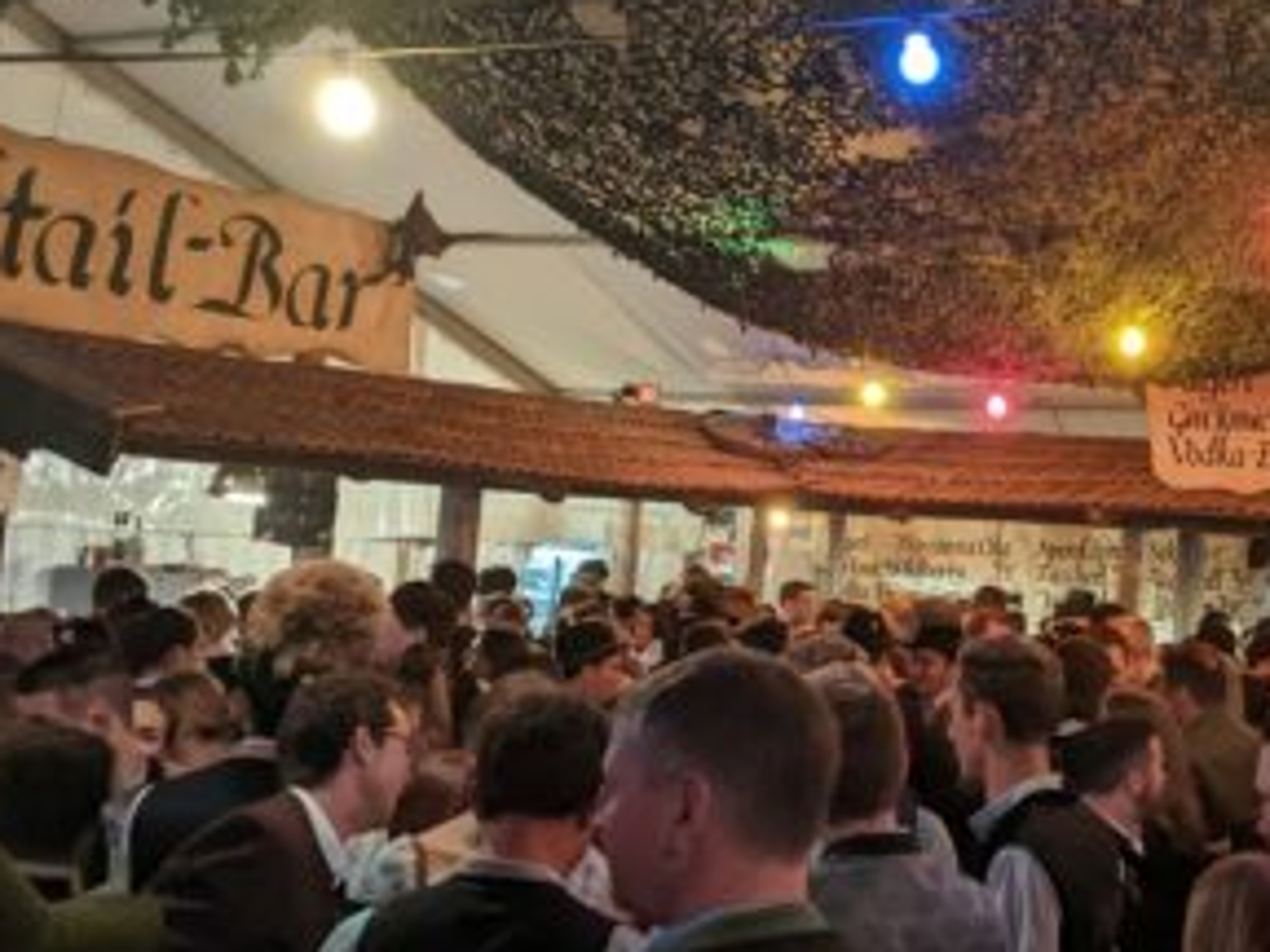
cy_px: 502
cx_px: 981
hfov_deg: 37.1
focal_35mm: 50
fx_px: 1834
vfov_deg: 29.1
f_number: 1.8
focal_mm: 4.44
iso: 732
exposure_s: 1/25
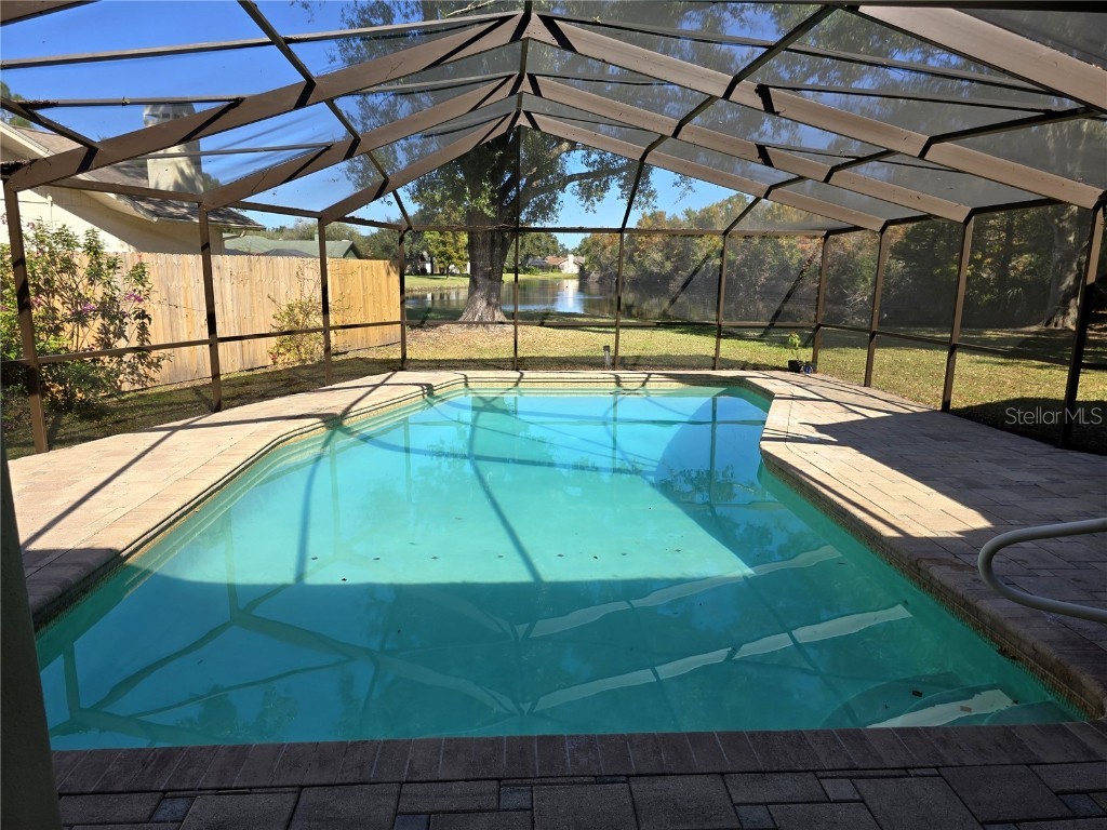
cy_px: 415
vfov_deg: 58.9
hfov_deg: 73.9
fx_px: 736
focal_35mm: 23
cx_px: 554
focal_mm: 6.3
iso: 12
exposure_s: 1/319
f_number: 1.7
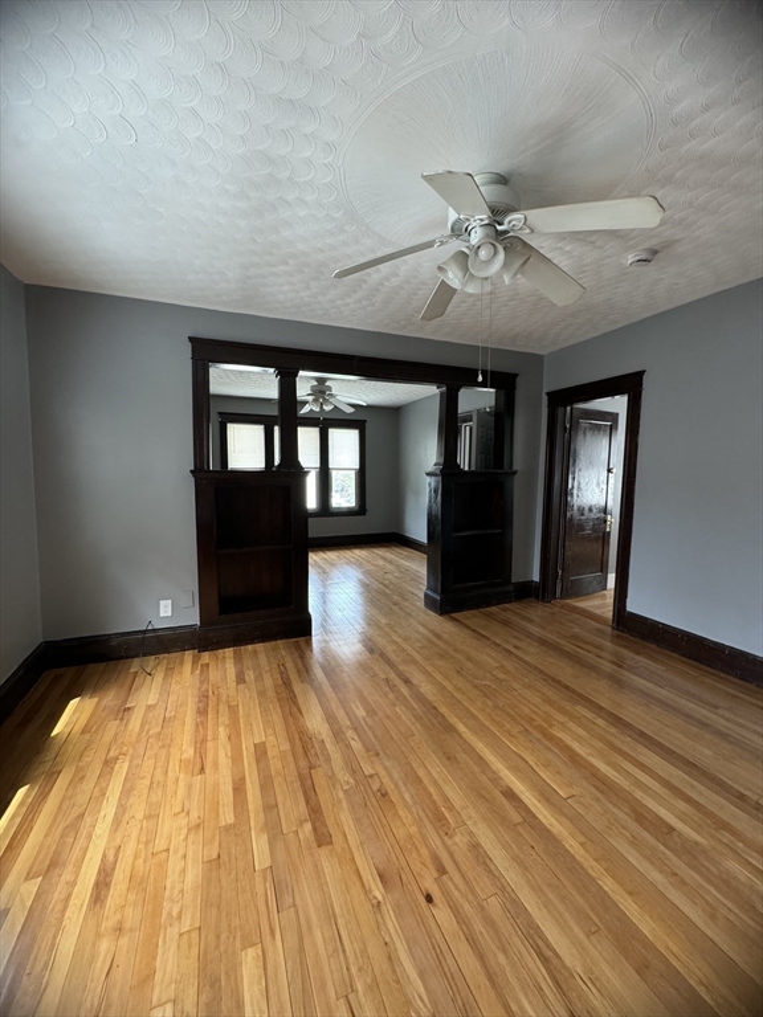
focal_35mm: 14
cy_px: 508
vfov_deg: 102.1
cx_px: 382
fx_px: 411
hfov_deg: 85.7
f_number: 2.2
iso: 320
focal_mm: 2.22
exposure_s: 1/99
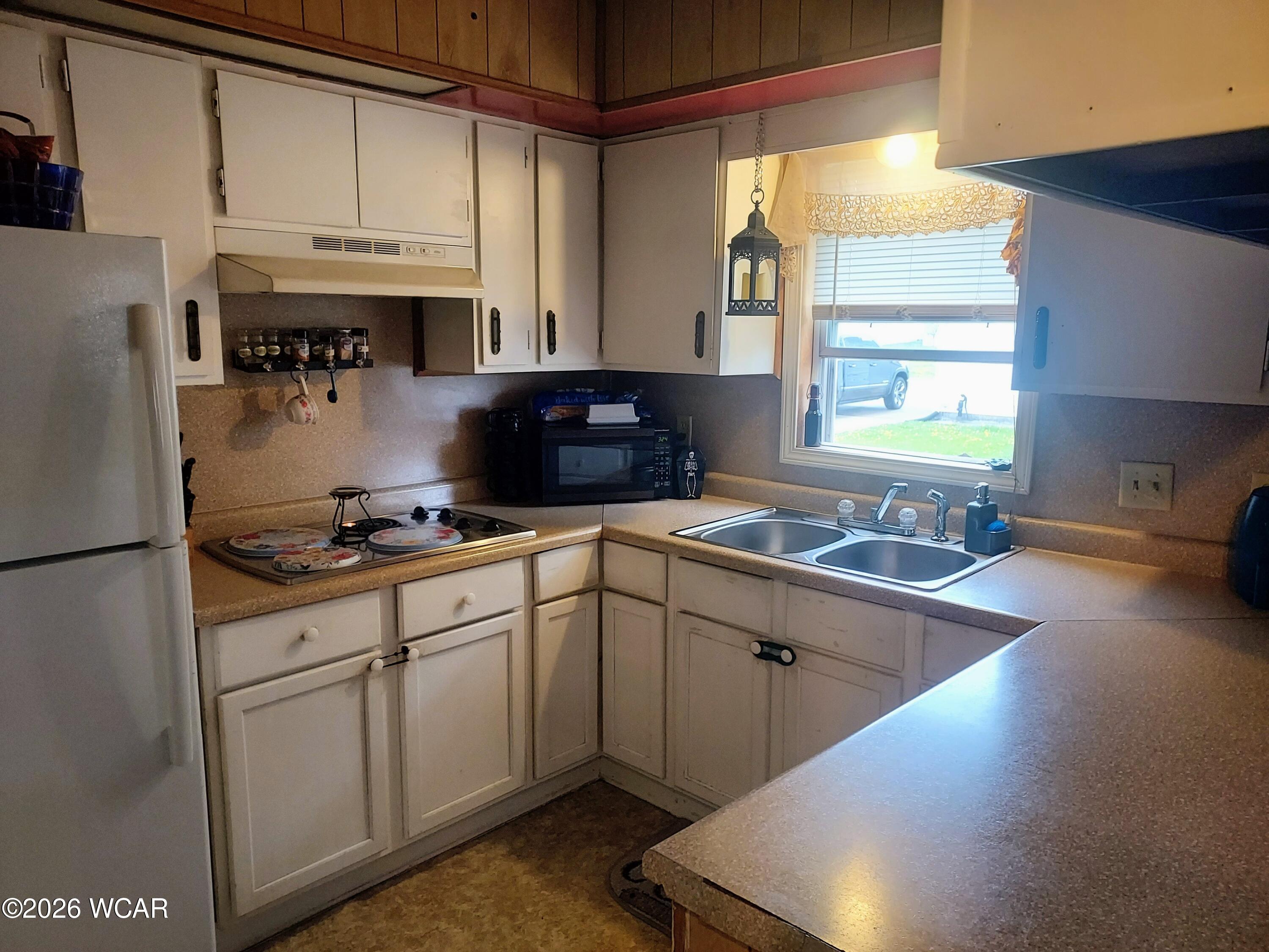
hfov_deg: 71.6
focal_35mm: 24
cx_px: 634
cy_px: 476
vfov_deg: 56.8
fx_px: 880
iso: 250
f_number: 1.8
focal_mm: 4.6
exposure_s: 1/60
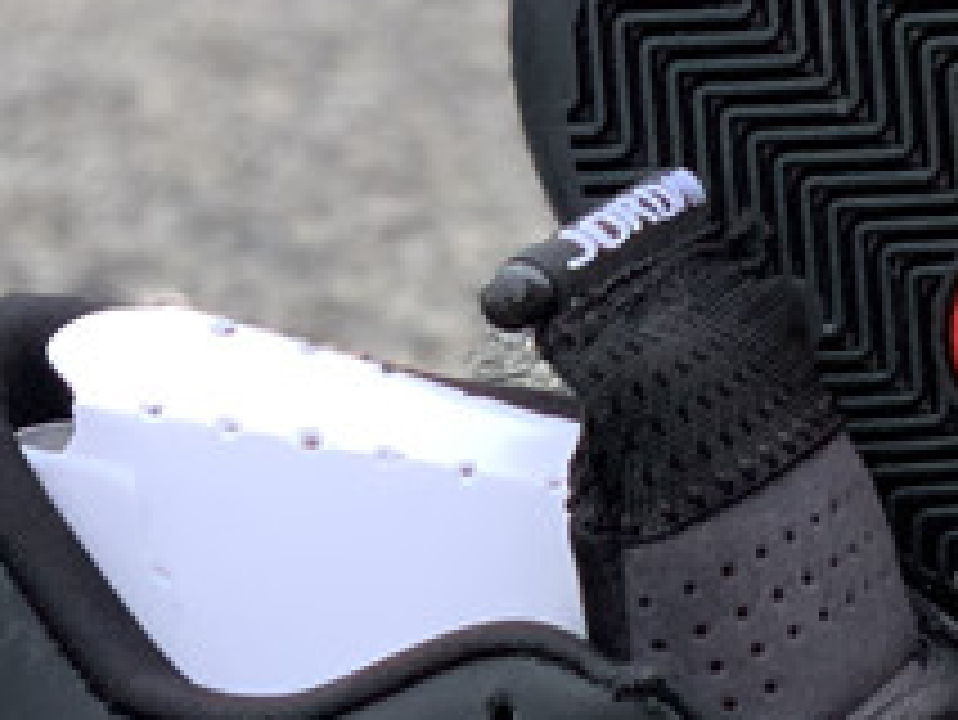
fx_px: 5400
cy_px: 729
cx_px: 1142
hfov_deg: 10.0
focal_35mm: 195
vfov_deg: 7.6
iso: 40
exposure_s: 1/122
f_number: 2.4
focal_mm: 6
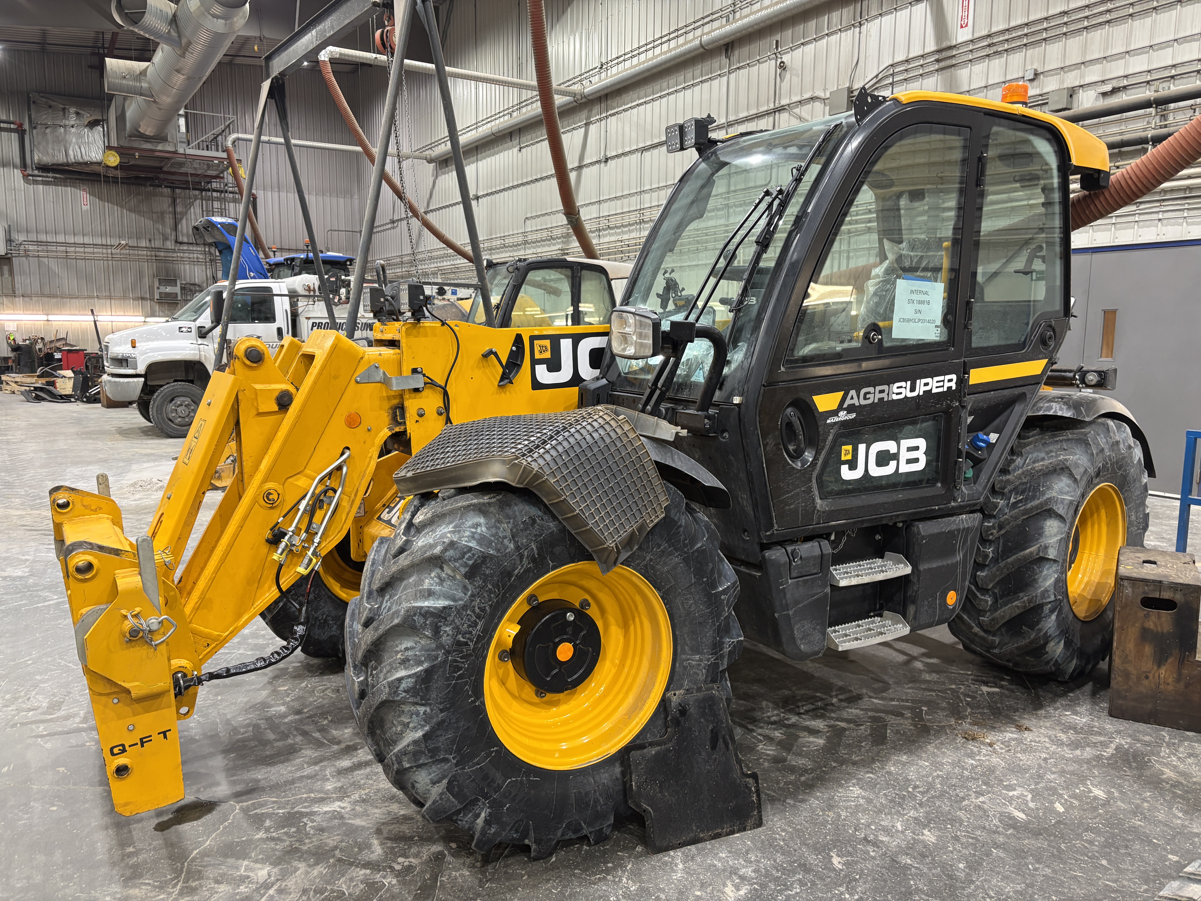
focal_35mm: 26
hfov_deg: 67.3
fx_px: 902
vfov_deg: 53.1
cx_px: 600
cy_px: 450
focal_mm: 5.96
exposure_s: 1/60
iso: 125
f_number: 1.6
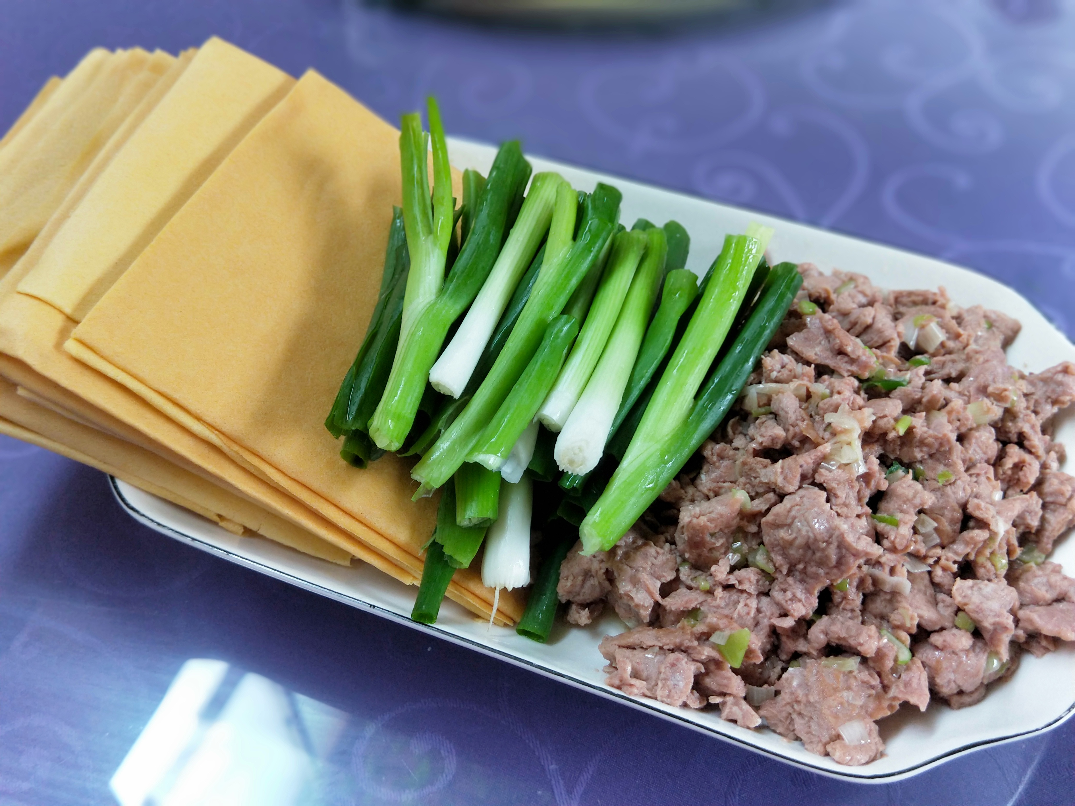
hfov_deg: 69.4
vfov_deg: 54.9
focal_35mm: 25
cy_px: 403
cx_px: 538
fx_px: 776
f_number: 1.7
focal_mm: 4.27
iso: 56
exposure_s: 1/50
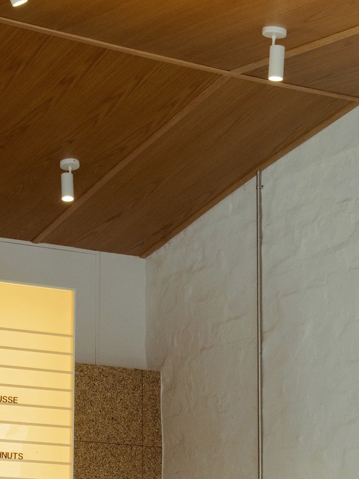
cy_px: 602
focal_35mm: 117
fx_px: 1618
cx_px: 201
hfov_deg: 12.7
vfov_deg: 16.1
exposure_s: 1/60
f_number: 8
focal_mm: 35
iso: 640
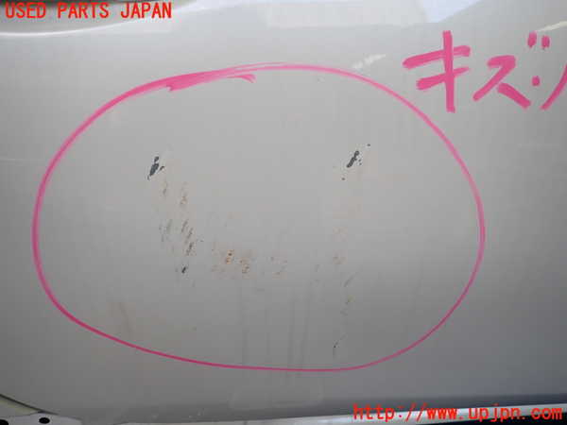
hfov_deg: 69.4
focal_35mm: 25
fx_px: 409
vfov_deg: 54.9
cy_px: 212
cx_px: 284
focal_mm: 4.5
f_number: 2
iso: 100
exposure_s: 1/200
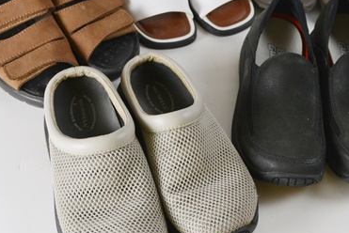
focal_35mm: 63
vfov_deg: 21.6
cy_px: 118
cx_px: 212
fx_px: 611
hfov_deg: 31.8
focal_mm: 26
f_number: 5.6
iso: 280
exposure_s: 1/125
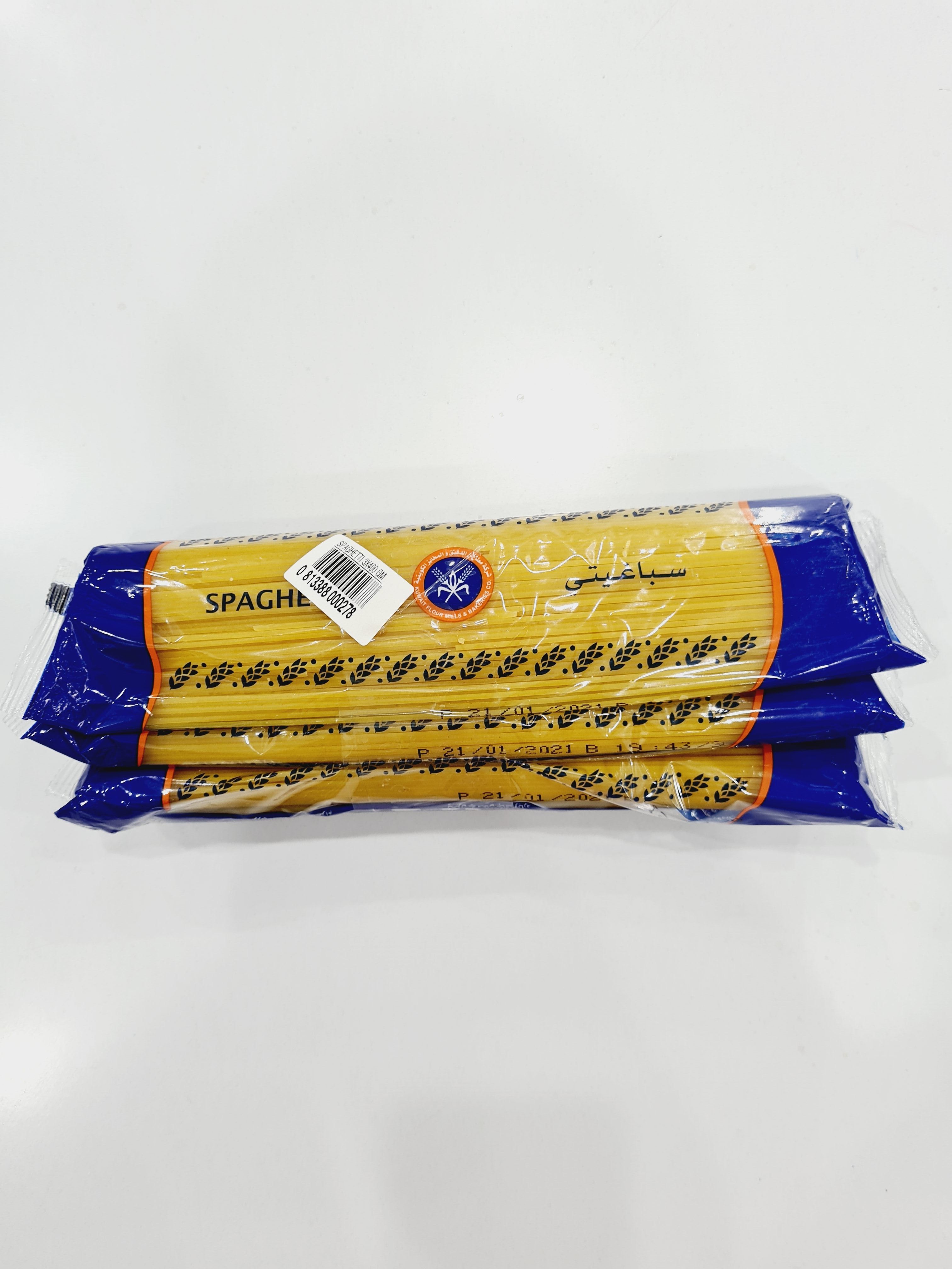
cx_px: 476
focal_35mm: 26
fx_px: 953
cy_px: 634
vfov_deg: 67.3
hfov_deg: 53.1
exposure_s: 1/50
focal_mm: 5.4
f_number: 1.8
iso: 80
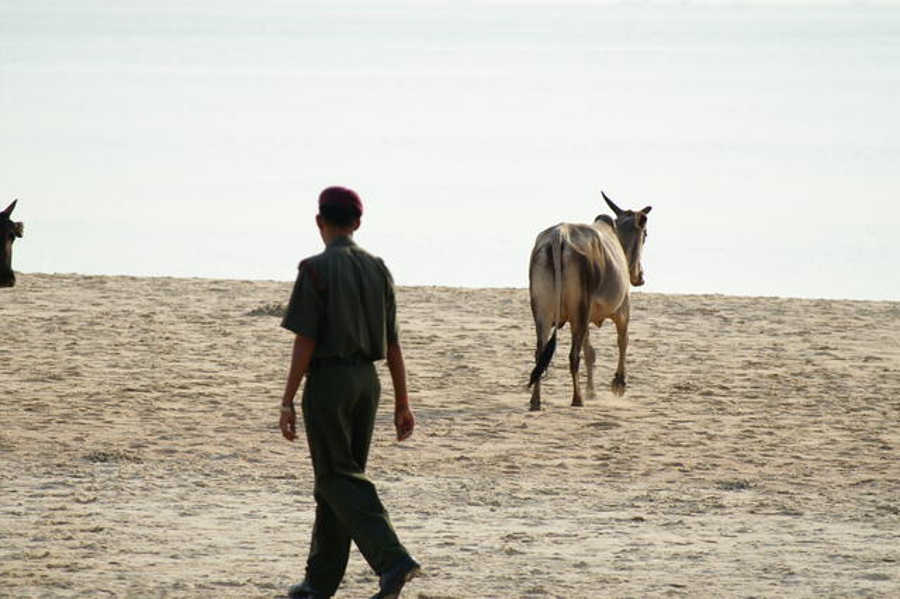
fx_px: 11244
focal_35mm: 450
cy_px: 300
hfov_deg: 4.6
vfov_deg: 3.1
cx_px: 450
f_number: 7.1
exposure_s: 1/500
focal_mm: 300
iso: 200
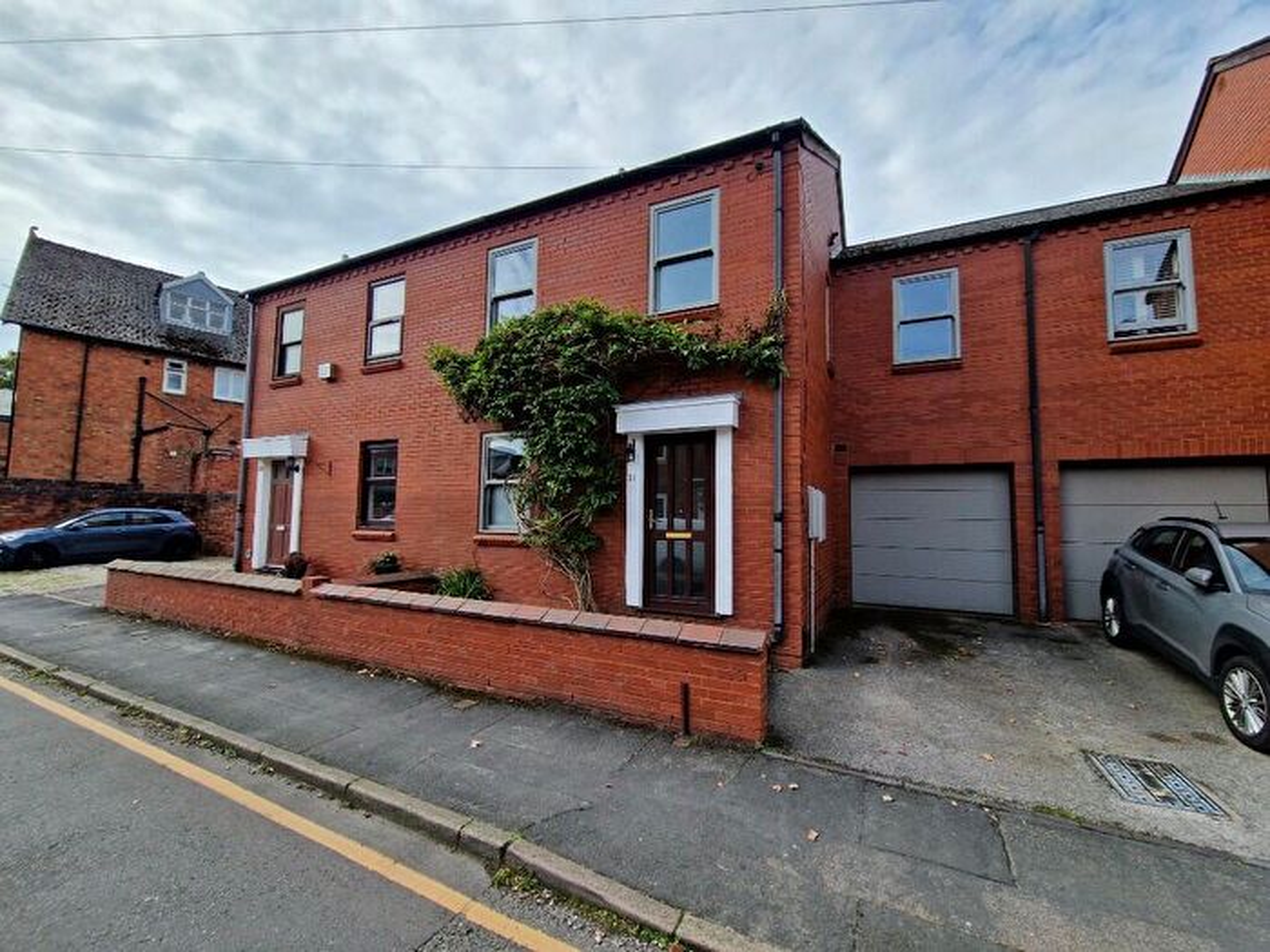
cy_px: 476
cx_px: 635
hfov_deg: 106.2
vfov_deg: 89.9
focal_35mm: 13
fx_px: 477
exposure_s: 1/1716
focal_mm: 2.2
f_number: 2.2
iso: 50
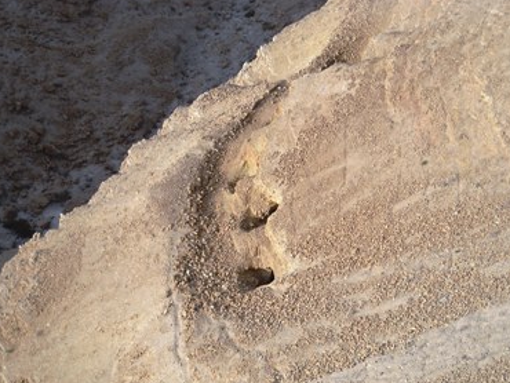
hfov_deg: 15.5
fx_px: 1872
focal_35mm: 127
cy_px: 200
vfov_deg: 11.7
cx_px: 238
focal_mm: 17.1
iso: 64
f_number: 4.7
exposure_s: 1/309
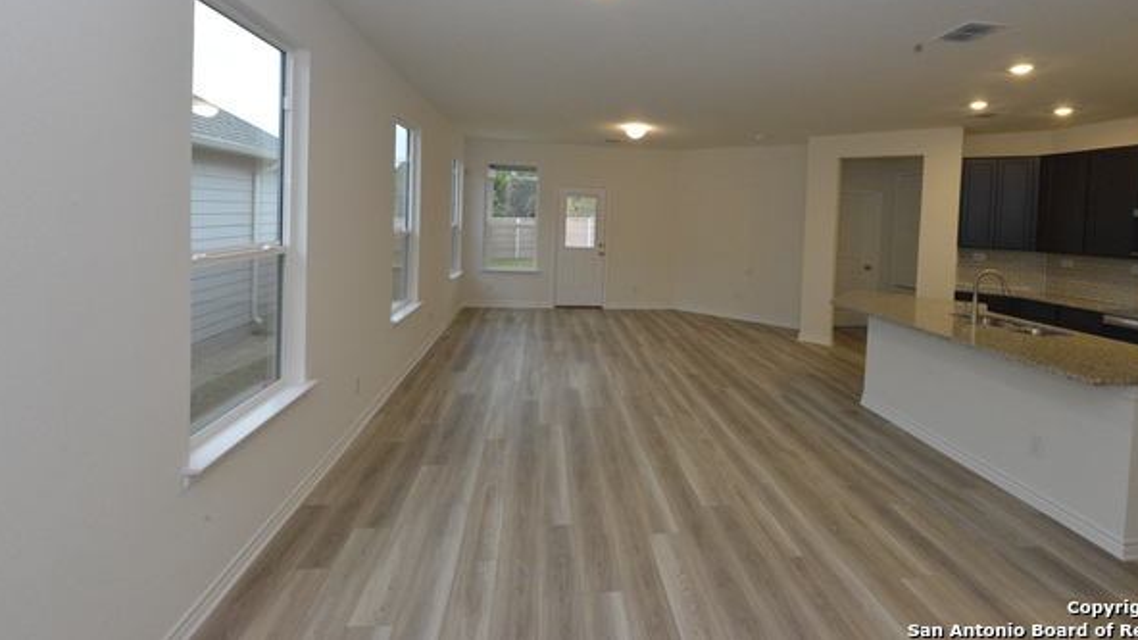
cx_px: 606
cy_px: 232
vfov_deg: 62.8
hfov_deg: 95.8
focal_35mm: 17
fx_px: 513
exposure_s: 1/125
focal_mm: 15
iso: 6400
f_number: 11
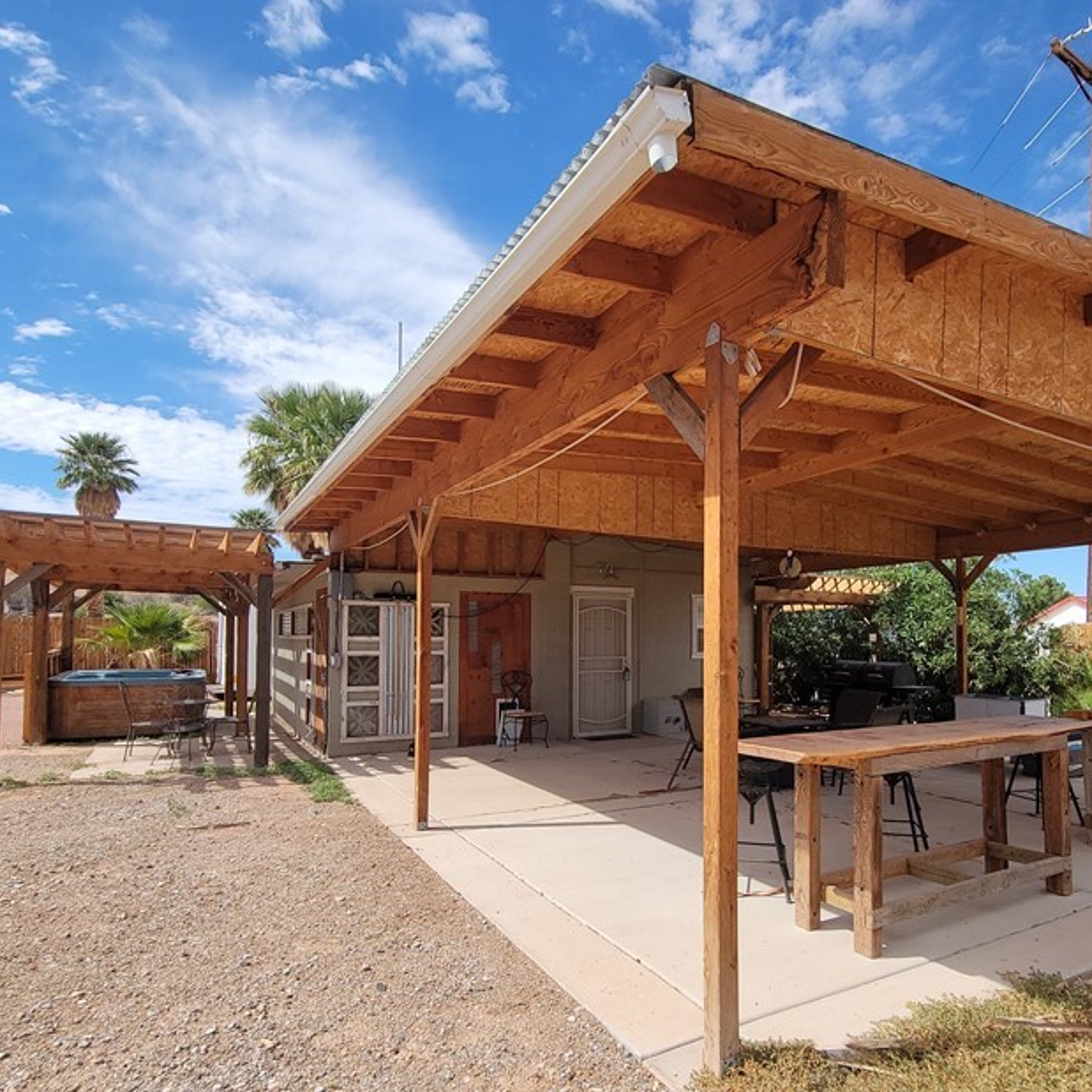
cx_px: 612
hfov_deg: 77.4
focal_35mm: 19
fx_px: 678
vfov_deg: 77.3
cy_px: 614
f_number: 2.2
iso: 50
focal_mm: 2.2
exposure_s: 1/1376
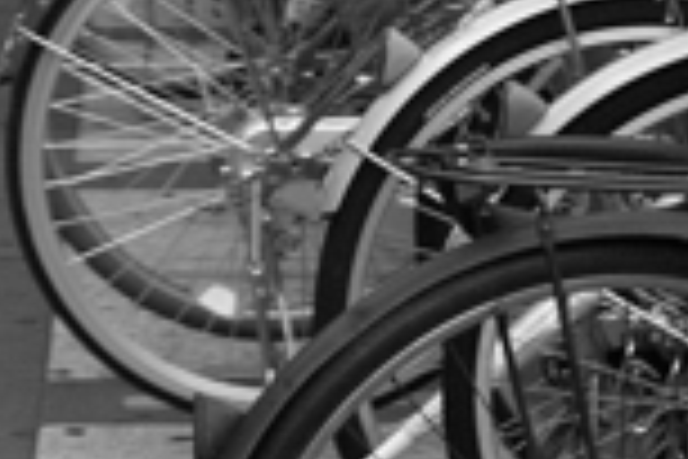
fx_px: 5255
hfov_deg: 7.5
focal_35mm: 275
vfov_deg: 5.0
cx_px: 81
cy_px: 18
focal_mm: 24.2
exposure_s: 1/30
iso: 400
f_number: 2.8
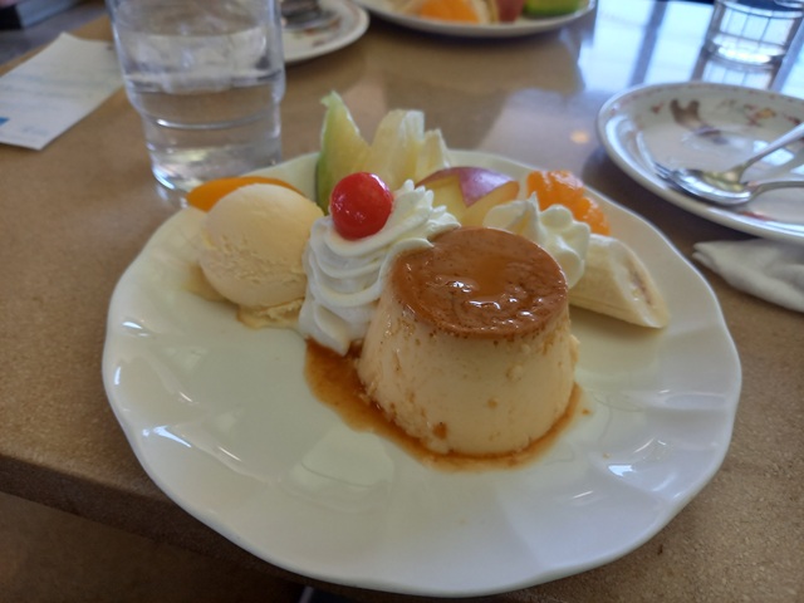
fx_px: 581
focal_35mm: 25
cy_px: 302
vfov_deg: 54.9
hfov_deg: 69.4
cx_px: 402
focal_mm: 4.65
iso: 100
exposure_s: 1/60
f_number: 1.8
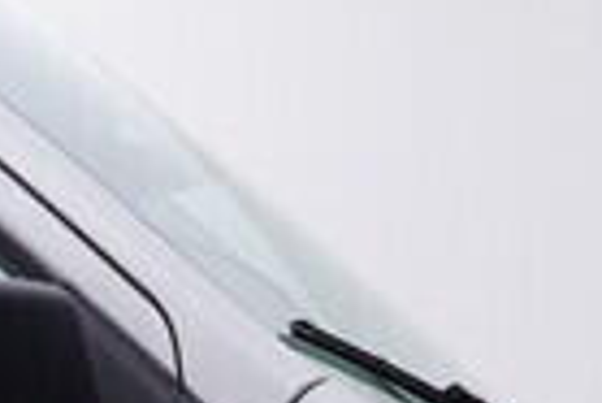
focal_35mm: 166
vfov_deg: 7.6
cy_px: 1079
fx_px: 2773
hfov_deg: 10.2
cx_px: -1009
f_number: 5
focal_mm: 15
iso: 200
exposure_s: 1/80
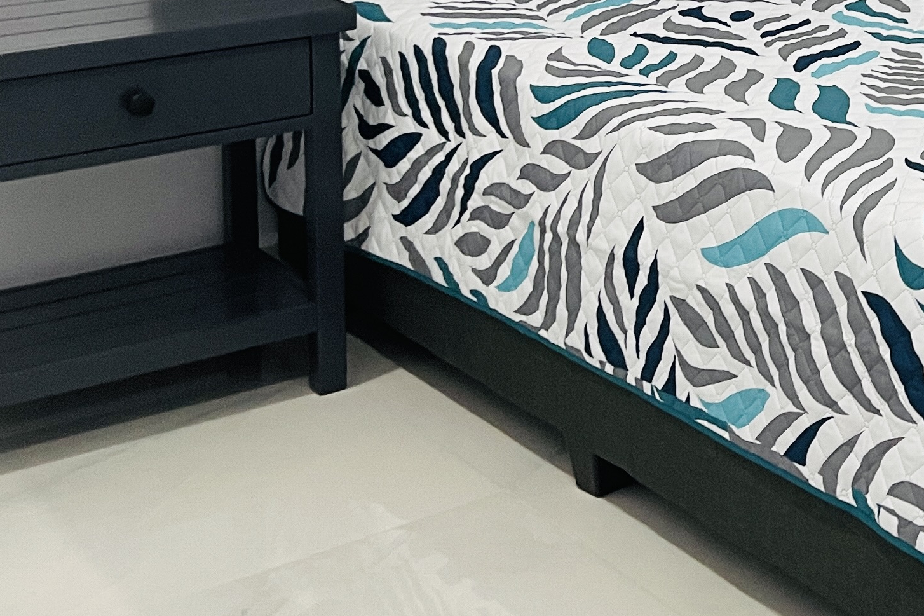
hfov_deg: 23.7
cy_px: -220
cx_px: 1207
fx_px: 1925
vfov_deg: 17.0
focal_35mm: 75
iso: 160
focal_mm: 5.1
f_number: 1.6
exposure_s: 1/60
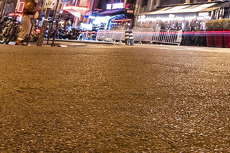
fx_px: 453
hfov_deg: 23.2
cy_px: -112
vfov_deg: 16.4
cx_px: 340
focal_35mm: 71
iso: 50
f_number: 8
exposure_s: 4
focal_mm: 12
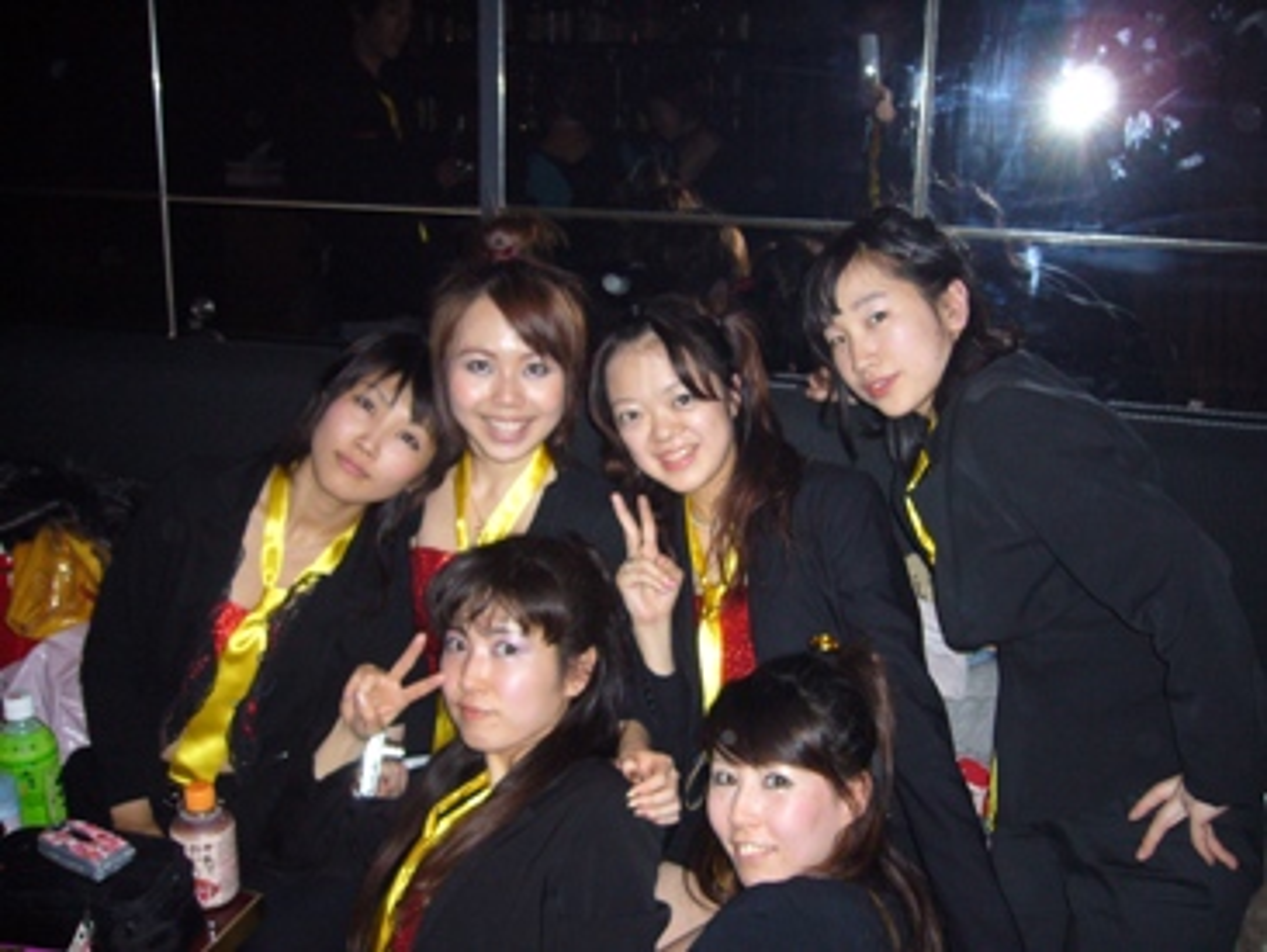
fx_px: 1282
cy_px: 476
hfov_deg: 52.6
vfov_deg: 40.7
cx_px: 634
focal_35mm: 35
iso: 200
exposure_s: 1/60
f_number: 2.8
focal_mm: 5.8
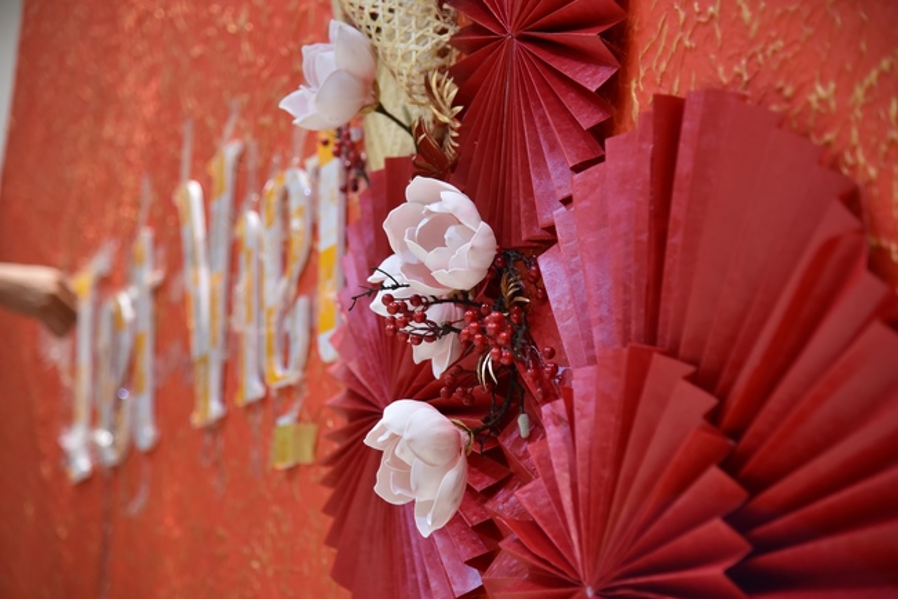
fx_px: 2495
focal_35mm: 100
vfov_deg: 13.7
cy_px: 300
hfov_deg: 20.4
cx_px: 449
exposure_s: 1/60
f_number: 4
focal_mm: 100
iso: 800
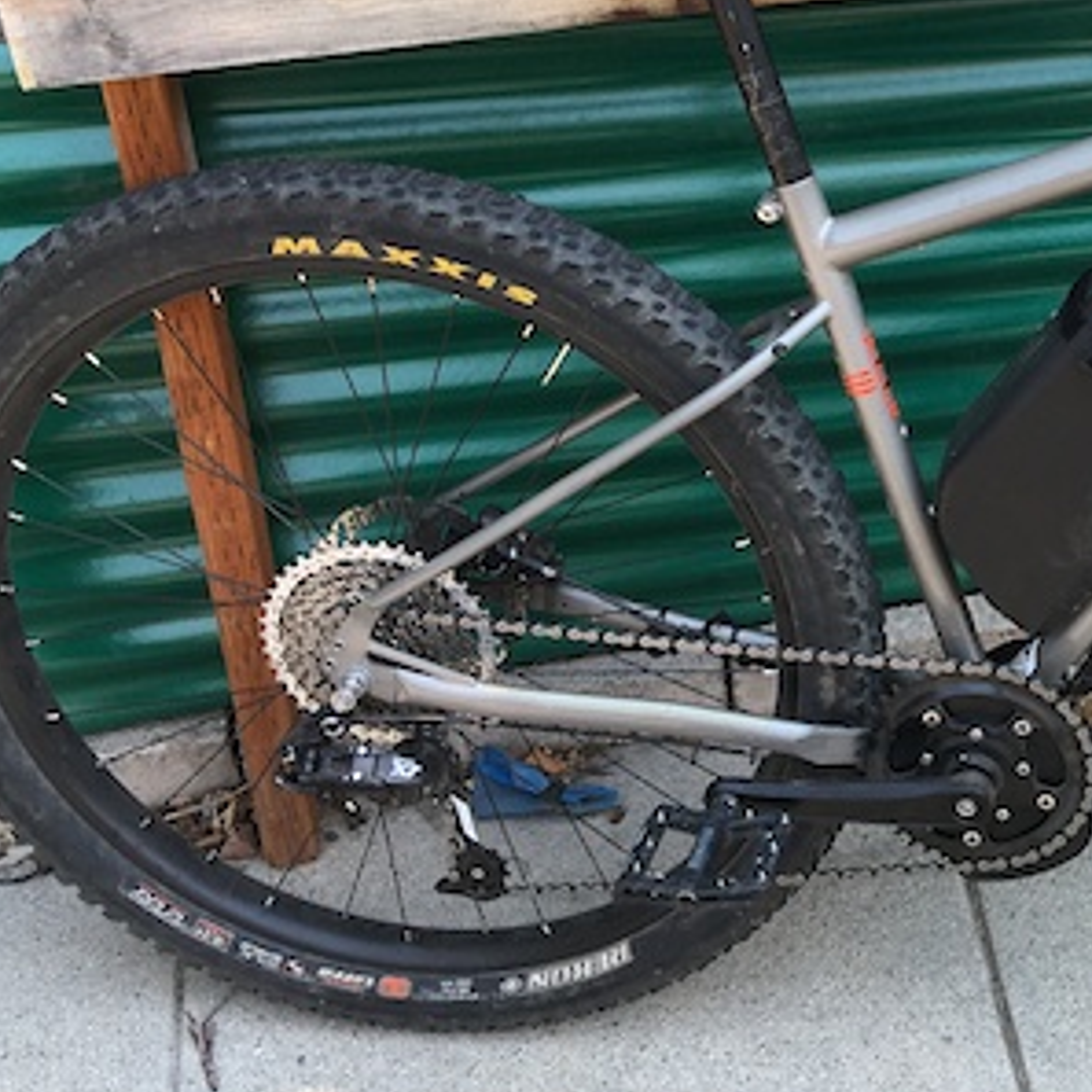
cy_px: 427
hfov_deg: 23.1
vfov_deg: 24.9
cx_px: 1280
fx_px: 2463
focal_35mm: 69
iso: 25
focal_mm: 4.15
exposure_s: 1/405
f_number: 2.2
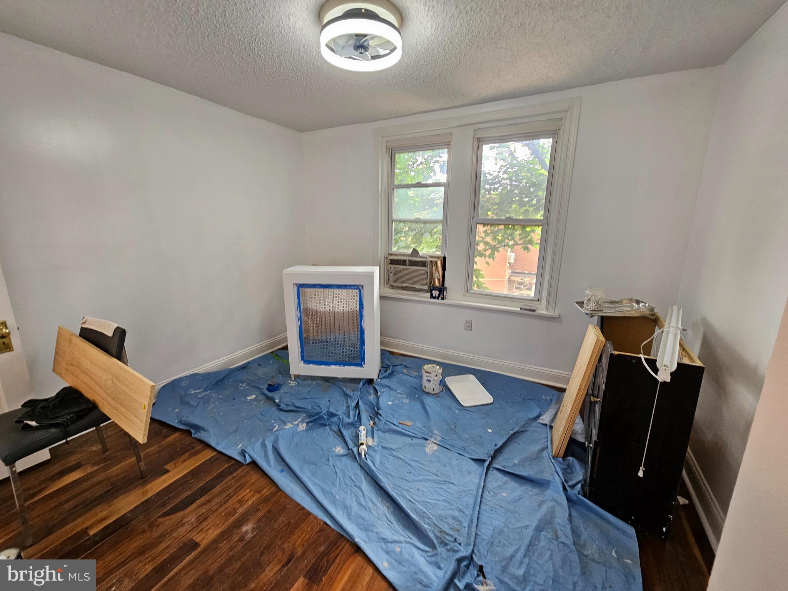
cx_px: 394
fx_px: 296
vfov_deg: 89.9
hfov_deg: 106.2
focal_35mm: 13
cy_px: 296
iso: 160
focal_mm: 2.2
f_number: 2.2
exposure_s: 1/60
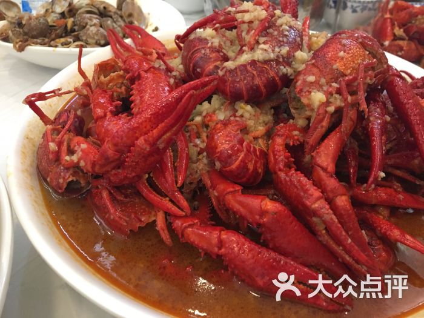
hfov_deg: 61.7
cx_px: 212
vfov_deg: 48.2
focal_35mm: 29
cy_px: 159
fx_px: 355
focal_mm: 4.15
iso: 200
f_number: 2.2
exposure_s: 1/20
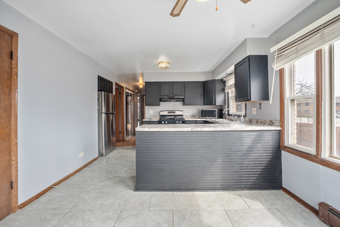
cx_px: 170
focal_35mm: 24
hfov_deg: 73.7
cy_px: 114
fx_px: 227
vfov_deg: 53.1
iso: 400
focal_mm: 24
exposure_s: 1/20
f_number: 8
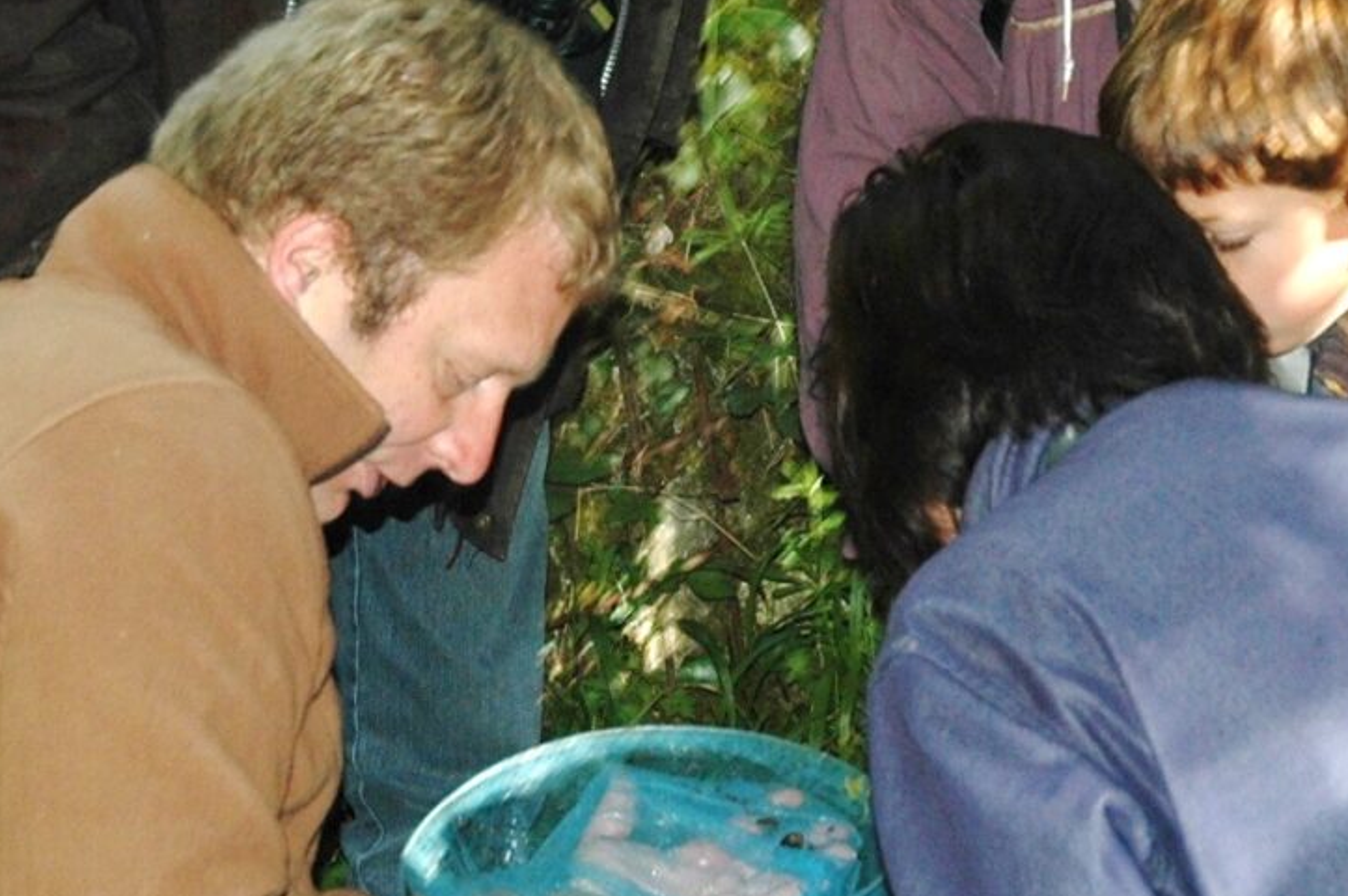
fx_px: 6951
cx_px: 919
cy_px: 199
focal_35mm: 186
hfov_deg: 11.1
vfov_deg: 7.4
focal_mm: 35
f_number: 4.2
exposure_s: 1/60
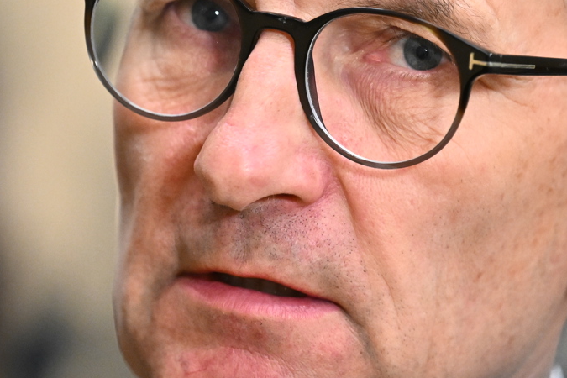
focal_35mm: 403
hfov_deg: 5.1
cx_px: 455
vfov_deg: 3.4
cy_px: 207
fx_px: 6347
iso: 2500
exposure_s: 1/400
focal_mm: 200
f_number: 2.8
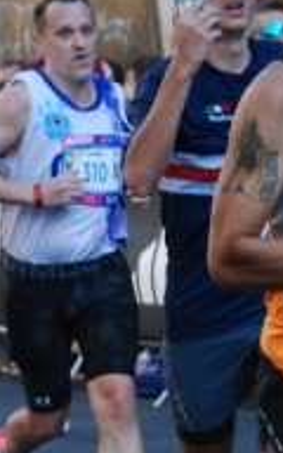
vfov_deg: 5.5
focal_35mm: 383
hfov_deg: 3.4
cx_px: 470
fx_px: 4726
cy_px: 337
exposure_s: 1/500
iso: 1000
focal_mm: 80
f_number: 5.6
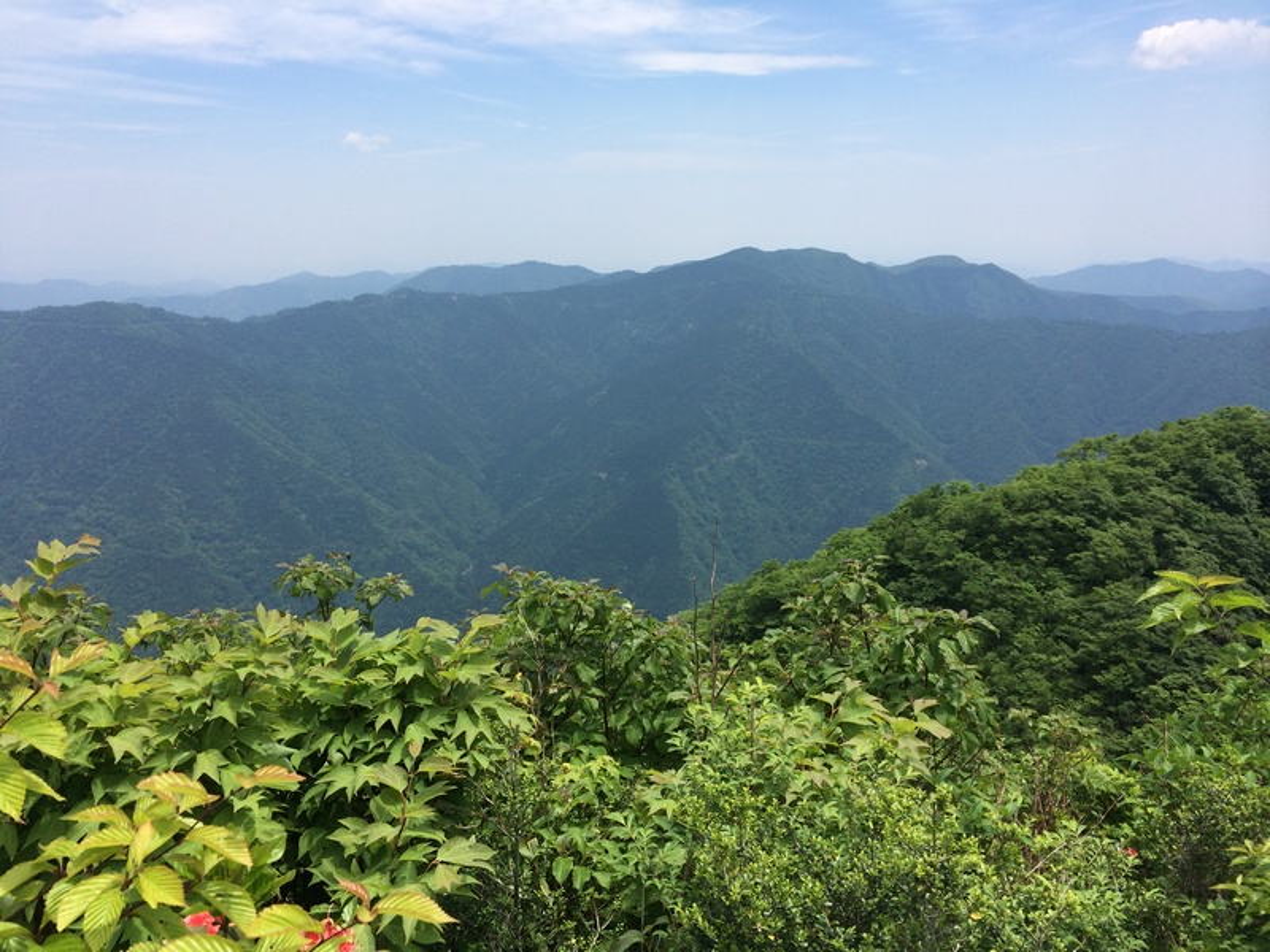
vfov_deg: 46.8
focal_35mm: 30
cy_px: 476
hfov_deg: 60.0
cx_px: 635
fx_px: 1101
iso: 40
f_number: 2.2
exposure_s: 1/2564
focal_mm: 4.12
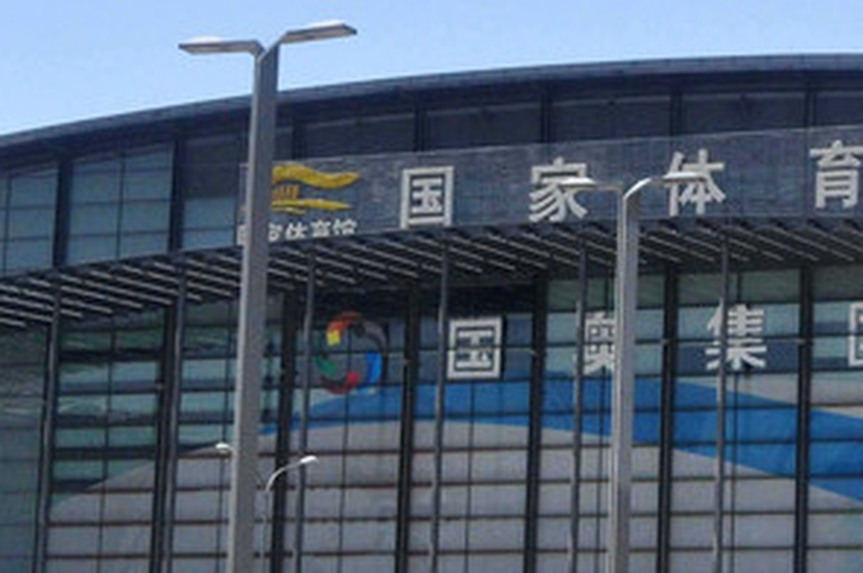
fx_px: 2730
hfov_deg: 16.9
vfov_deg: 12.0
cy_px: 238
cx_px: 1138
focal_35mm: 114
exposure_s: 1/800
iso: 800
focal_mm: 28
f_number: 13
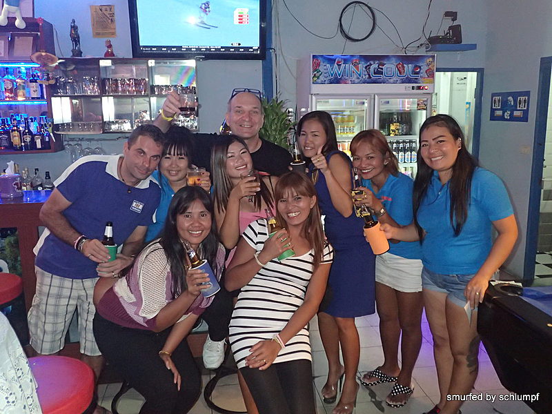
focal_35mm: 30
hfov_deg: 60.0
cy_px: 207
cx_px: 276
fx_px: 478
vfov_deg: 46.8
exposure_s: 1/30
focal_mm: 5.5
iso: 800
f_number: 2.3
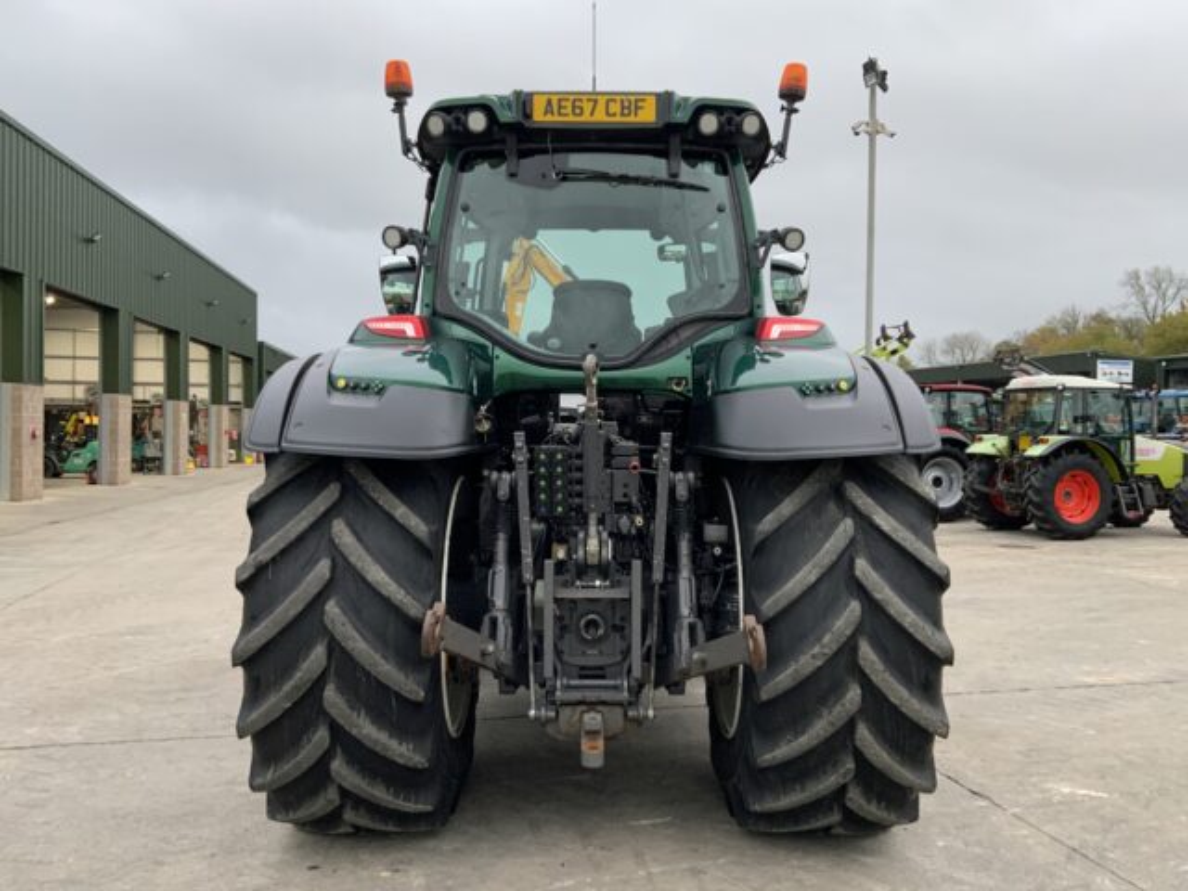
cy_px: 446
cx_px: 594
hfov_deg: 61.7
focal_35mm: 29
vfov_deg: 48.2
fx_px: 995
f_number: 1.8
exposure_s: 1/69
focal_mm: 3
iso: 64
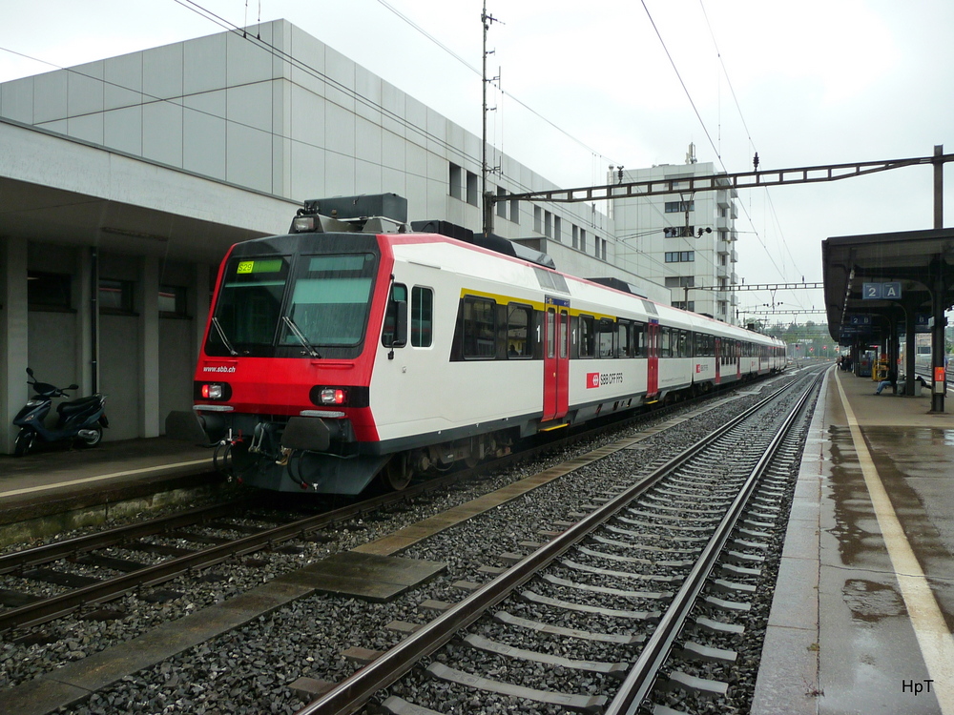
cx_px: 477
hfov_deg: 63.4
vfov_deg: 49.7
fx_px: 772
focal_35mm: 28
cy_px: 358
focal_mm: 4.7
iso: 160
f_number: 3.3
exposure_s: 1/50
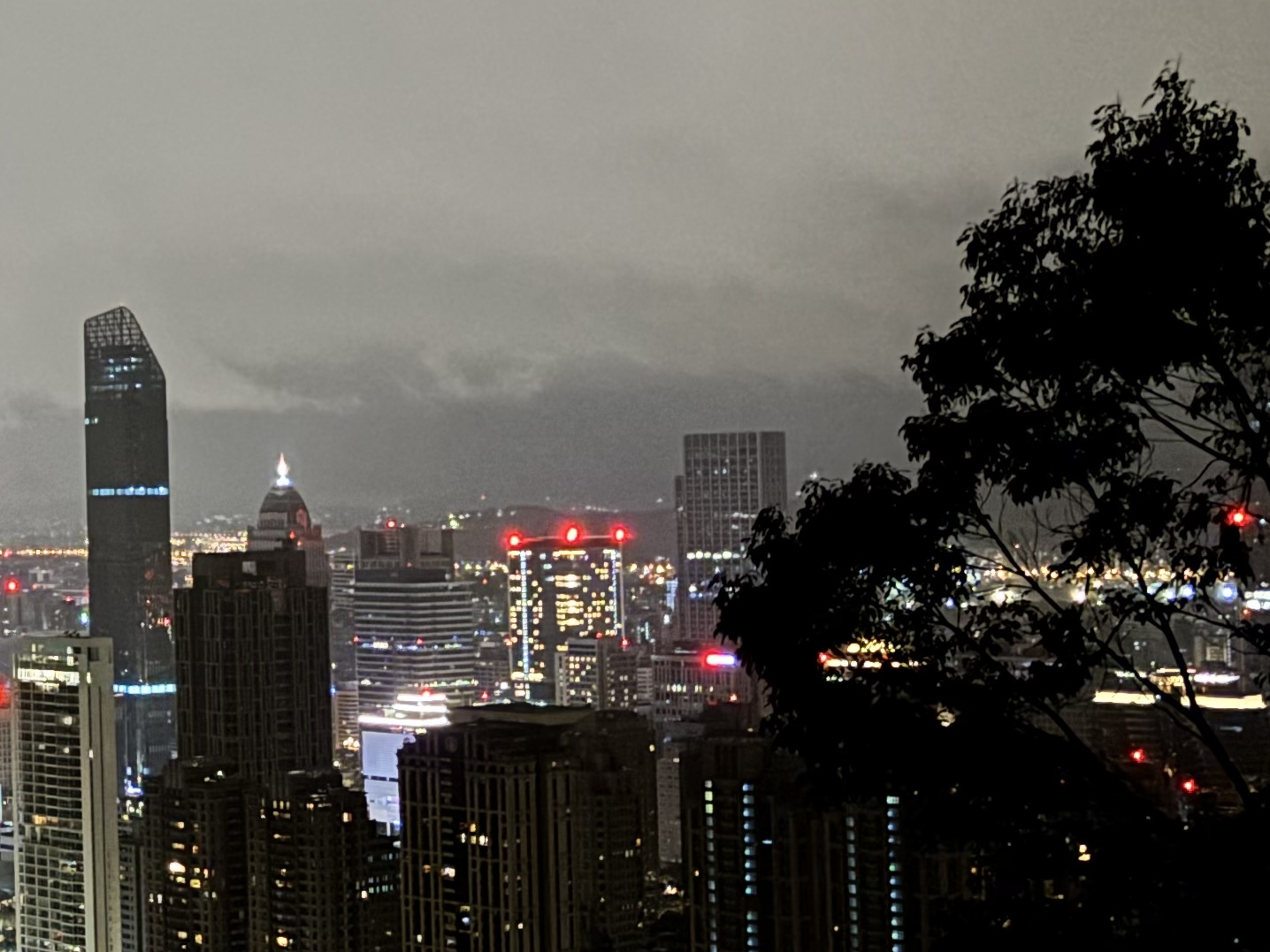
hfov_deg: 23.9
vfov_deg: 20.2
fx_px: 2678
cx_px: -318
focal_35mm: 73
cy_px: 407
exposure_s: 1/9
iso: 1250
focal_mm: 5.96
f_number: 1.6
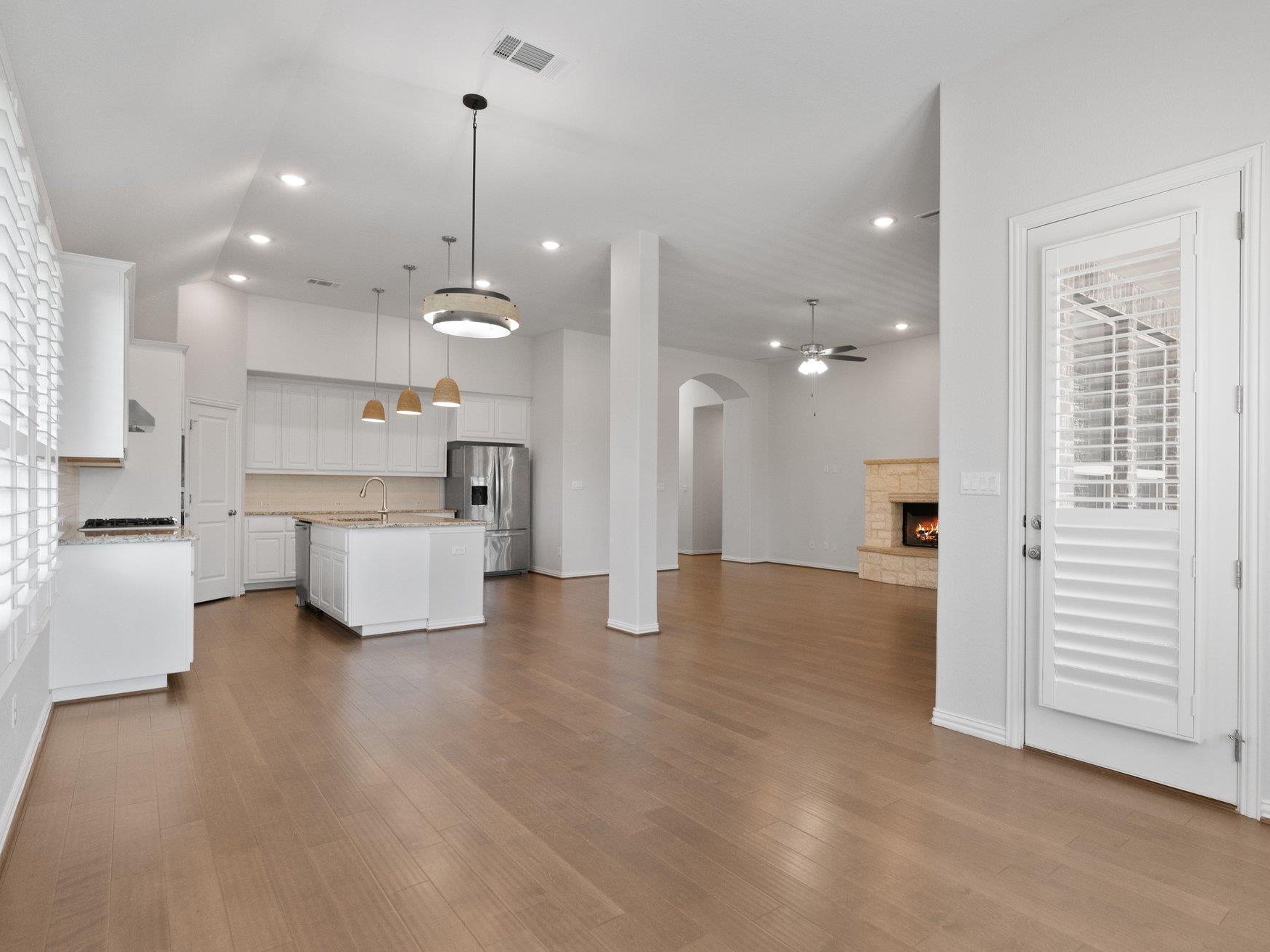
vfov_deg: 71.6
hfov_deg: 87.5
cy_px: 489
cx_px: 698
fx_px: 660
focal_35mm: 18
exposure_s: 1/30
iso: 2000
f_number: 8
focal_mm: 16
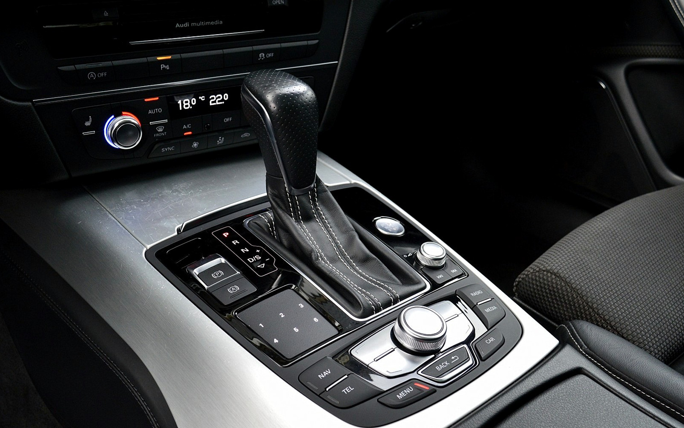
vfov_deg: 34.4
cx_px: 342
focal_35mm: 37
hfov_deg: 52.7
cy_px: 228
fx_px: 690
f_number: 6.3
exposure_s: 1/60
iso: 800
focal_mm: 24
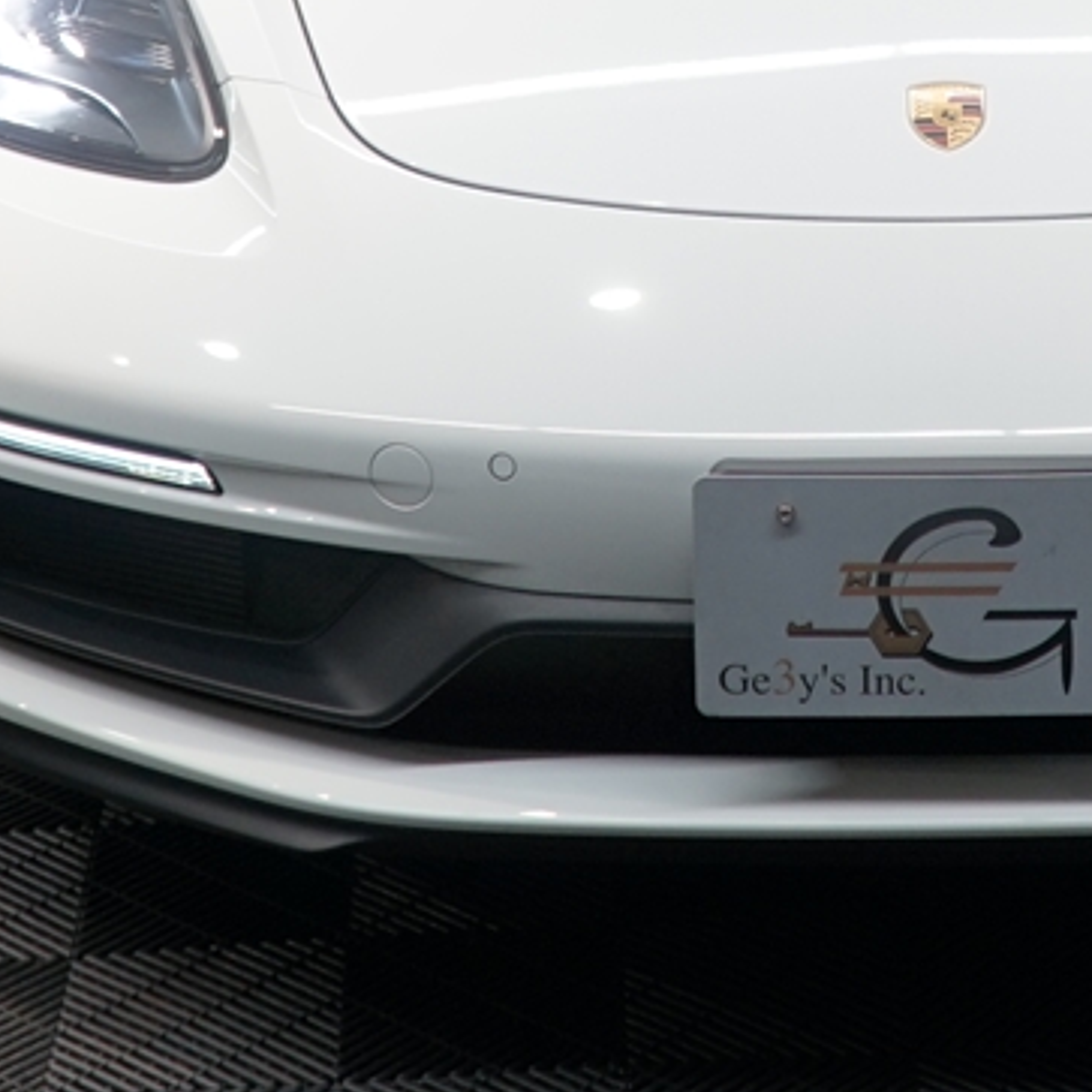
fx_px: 3640
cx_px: 921
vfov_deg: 16.6
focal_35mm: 102
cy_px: -95
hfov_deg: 16.9
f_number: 4
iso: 200
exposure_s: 1/60
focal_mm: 23
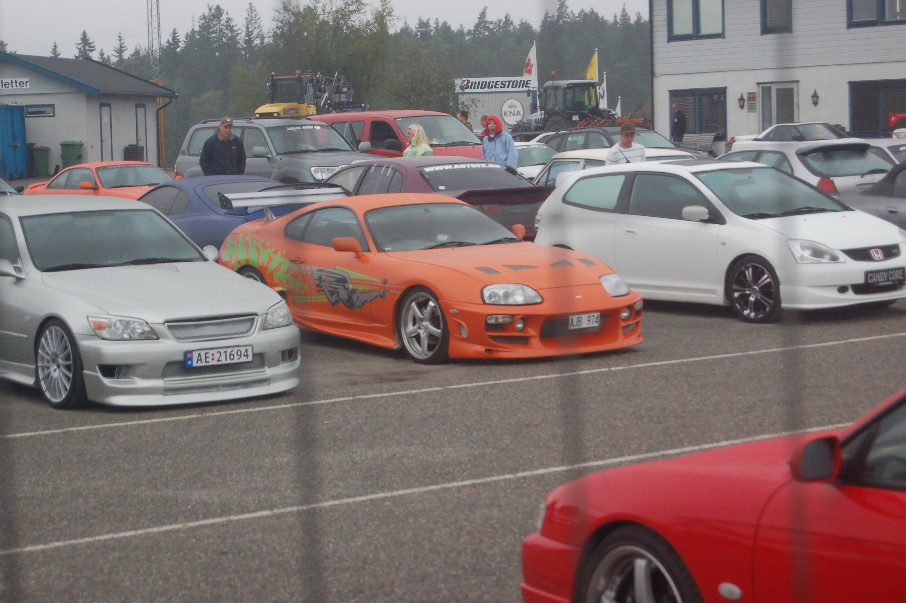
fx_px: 2353
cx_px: 450
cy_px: 262
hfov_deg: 21.8
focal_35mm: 94
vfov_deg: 14.6
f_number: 5.6
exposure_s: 1/500
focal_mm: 55
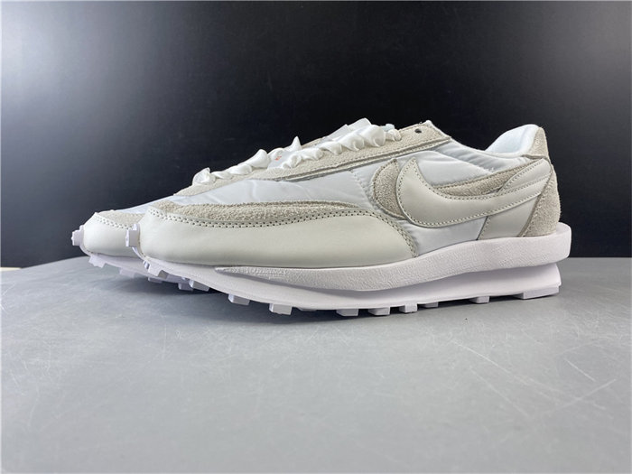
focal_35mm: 26
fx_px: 475
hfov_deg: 67.3
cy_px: 237
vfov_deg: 53.1
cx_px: 316
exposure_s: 1/100
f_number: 1.8
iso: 64
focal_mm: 4.25
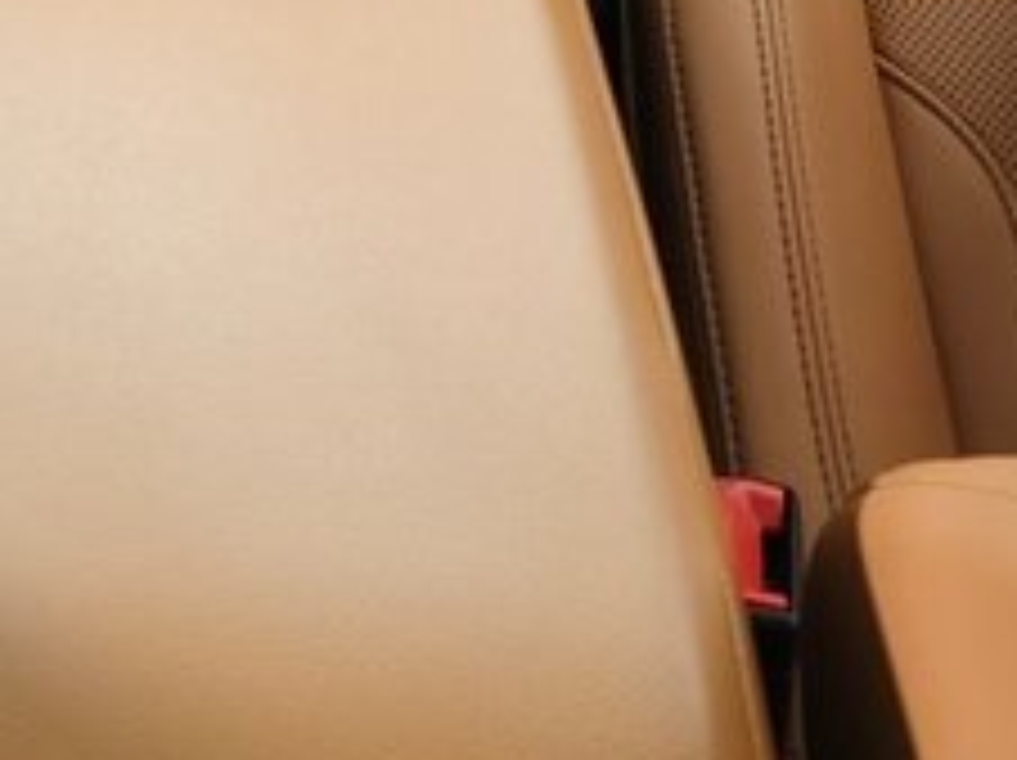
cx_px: 108
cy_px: -780
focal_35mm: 104
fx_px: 3052
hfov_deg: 18.6
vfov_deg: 12.4
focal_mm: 6.3
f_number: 1.7
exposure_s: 1/60
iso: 320
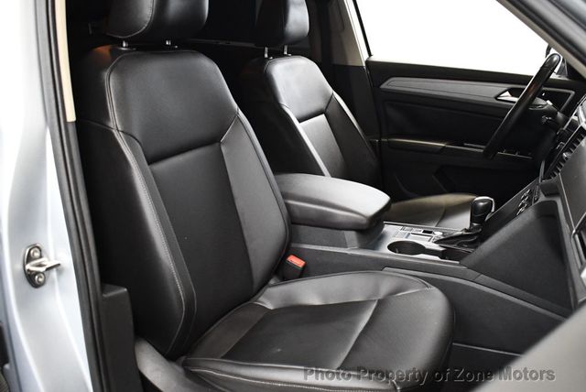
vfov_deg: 36.9
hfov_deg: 53.1
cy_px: 196
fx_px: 587
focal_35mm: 36
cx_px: 293
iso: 3200
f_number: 3.5
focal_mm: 18
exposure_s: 1/60
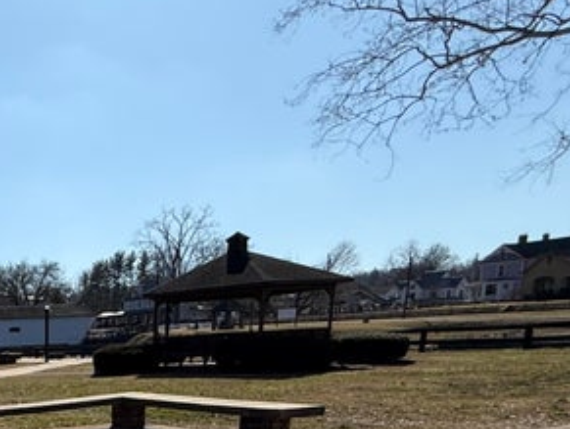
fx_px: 676
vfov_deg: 31.1
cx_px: -187
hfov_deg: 32.8
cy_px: 480
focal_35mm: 41
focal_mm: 2.22
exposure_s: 1/3460
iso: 50
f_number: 2.2
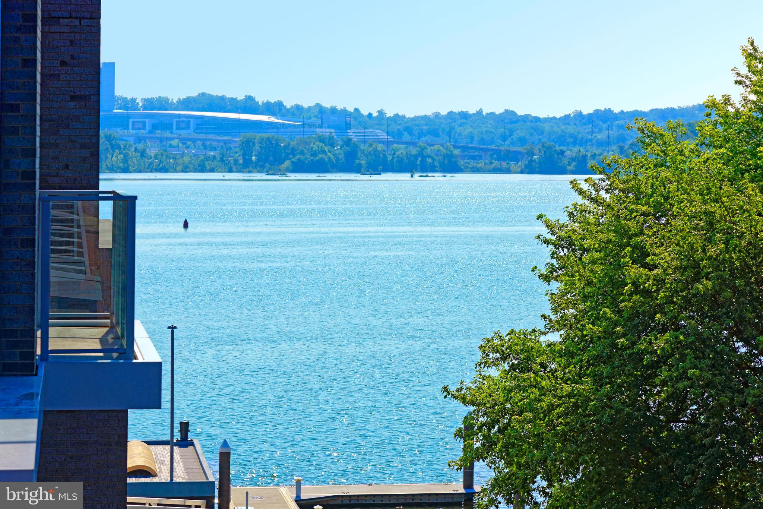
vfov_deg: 13.0
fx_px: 2226
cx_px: 382
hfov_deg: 19.5
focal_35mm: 105
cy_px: 254
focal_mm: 105
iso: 250
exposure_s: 1/640
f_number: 10
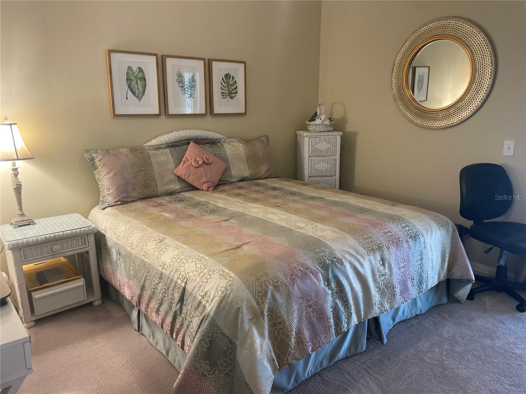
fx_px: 395
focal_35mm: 26
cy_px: 197
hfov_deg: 67.3
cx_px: 263
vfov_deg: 53.1
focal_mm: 4.2
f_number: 1.6
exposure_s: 1/60
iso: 125
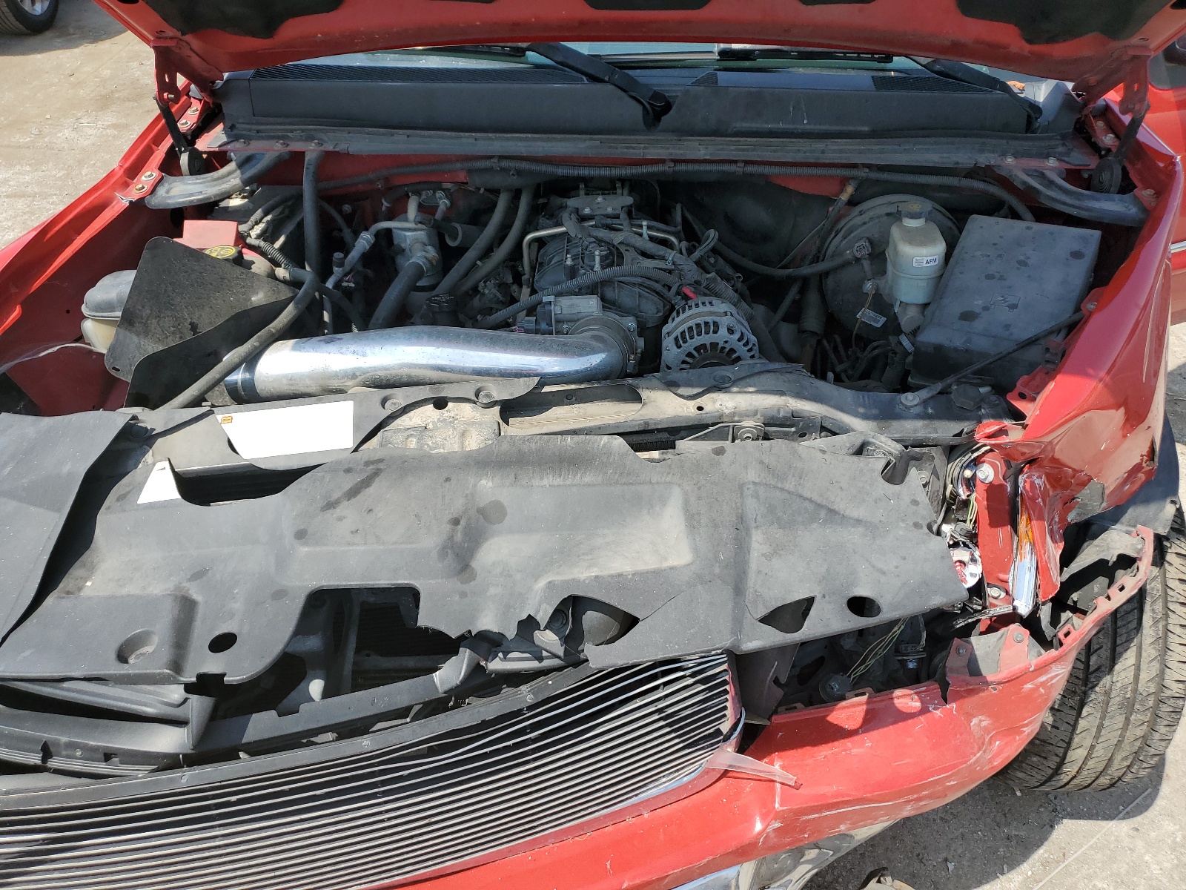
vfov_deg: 53.1
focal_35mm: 26
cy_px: 445
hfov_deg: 67.3
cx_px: 593
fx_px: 891
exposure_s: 1/2000
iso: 50
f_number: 1.5
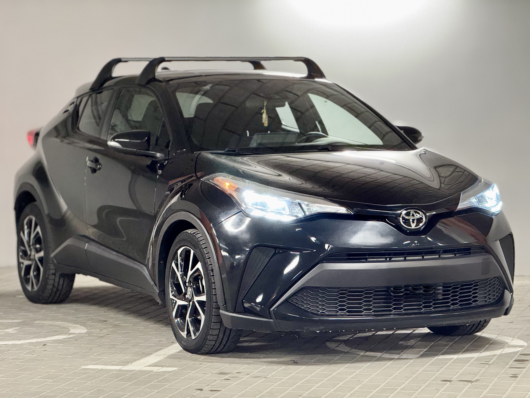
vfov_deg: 12.3
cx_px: 265
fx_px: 1837
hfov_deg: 16.4
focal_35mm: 120
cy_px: 199
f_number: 2.8
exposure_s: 1/50
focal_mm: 15.66
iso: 400
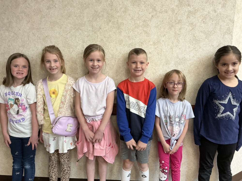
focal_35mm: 28
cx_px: 121
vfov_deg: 49.7
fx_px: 196
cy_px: 90
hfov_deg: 63.4
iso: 125
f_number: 1.8
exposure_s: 1/60
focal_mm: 3
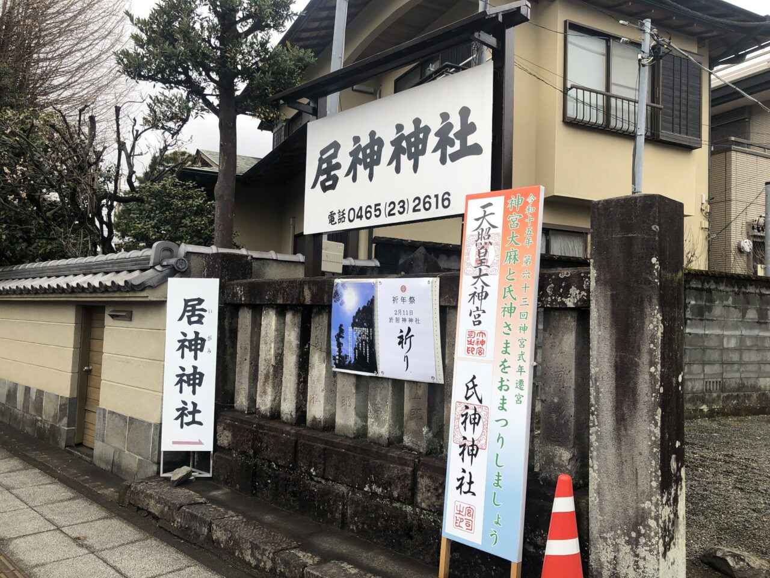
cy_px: 289
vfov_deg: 49.7
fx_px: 623
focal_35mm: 28
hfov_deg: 63.4
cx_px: 385
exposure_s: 1/274
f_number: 1.8
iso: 20
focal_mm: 4
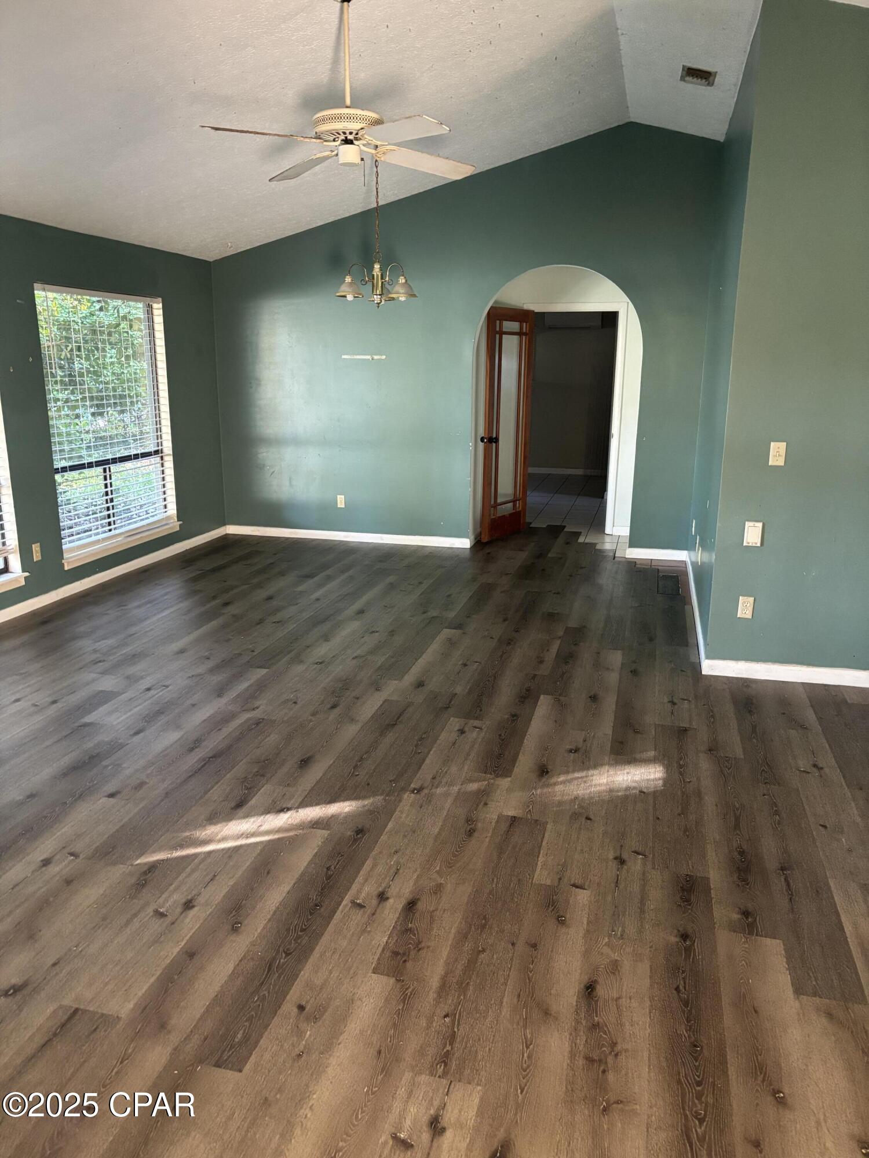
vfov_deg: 67.3
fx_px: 870
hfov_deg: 53.1
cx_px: 434
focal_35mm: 26
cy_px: 579
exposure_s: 1/54
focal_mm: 5.96
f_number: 1.6
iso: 500
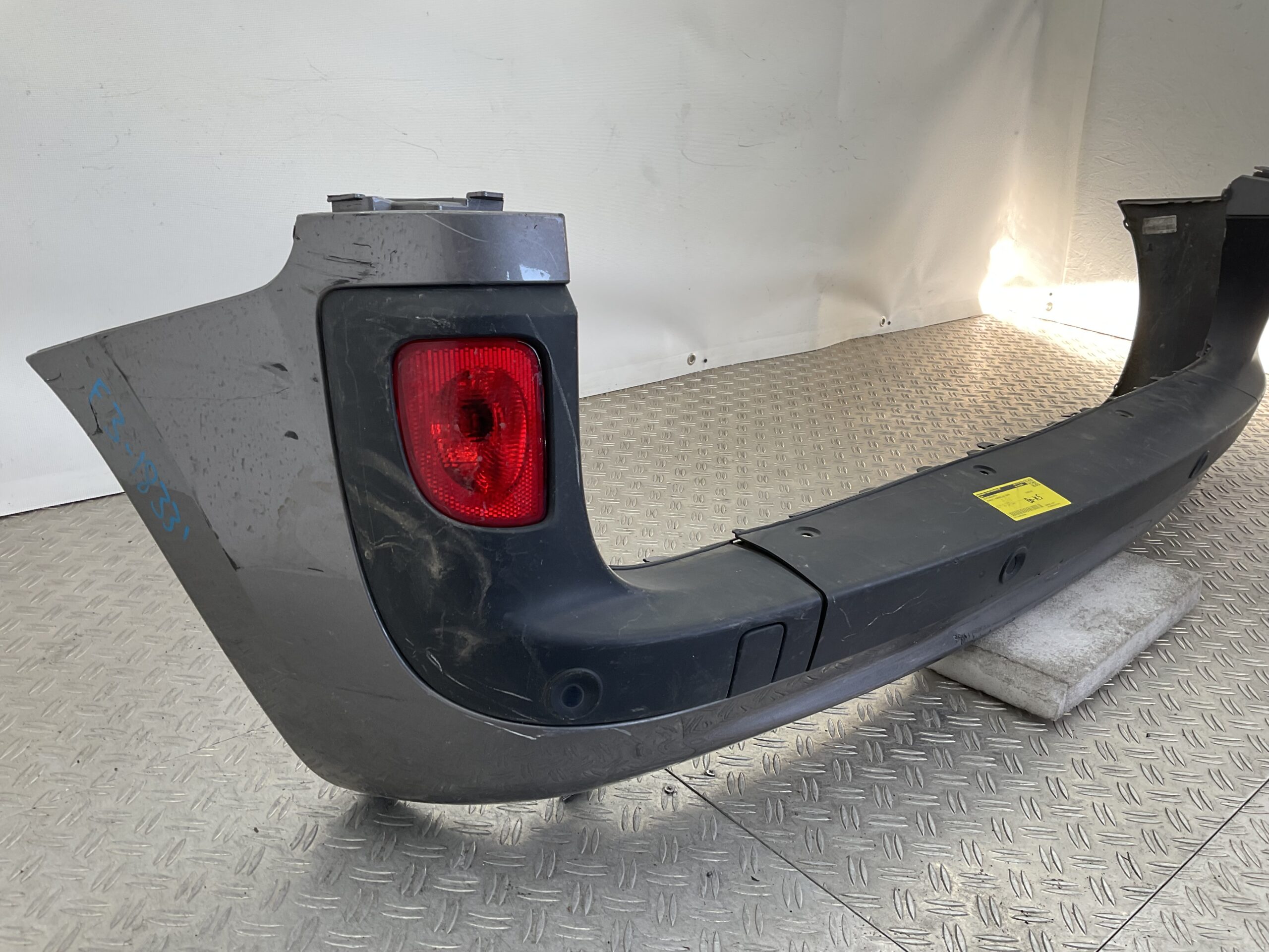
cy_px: 476
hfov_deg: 61.7
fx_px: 1063
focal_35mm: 29
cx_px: 634
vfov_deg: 48.2
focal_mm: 3
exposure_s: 1/120
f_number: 1.8
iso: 16
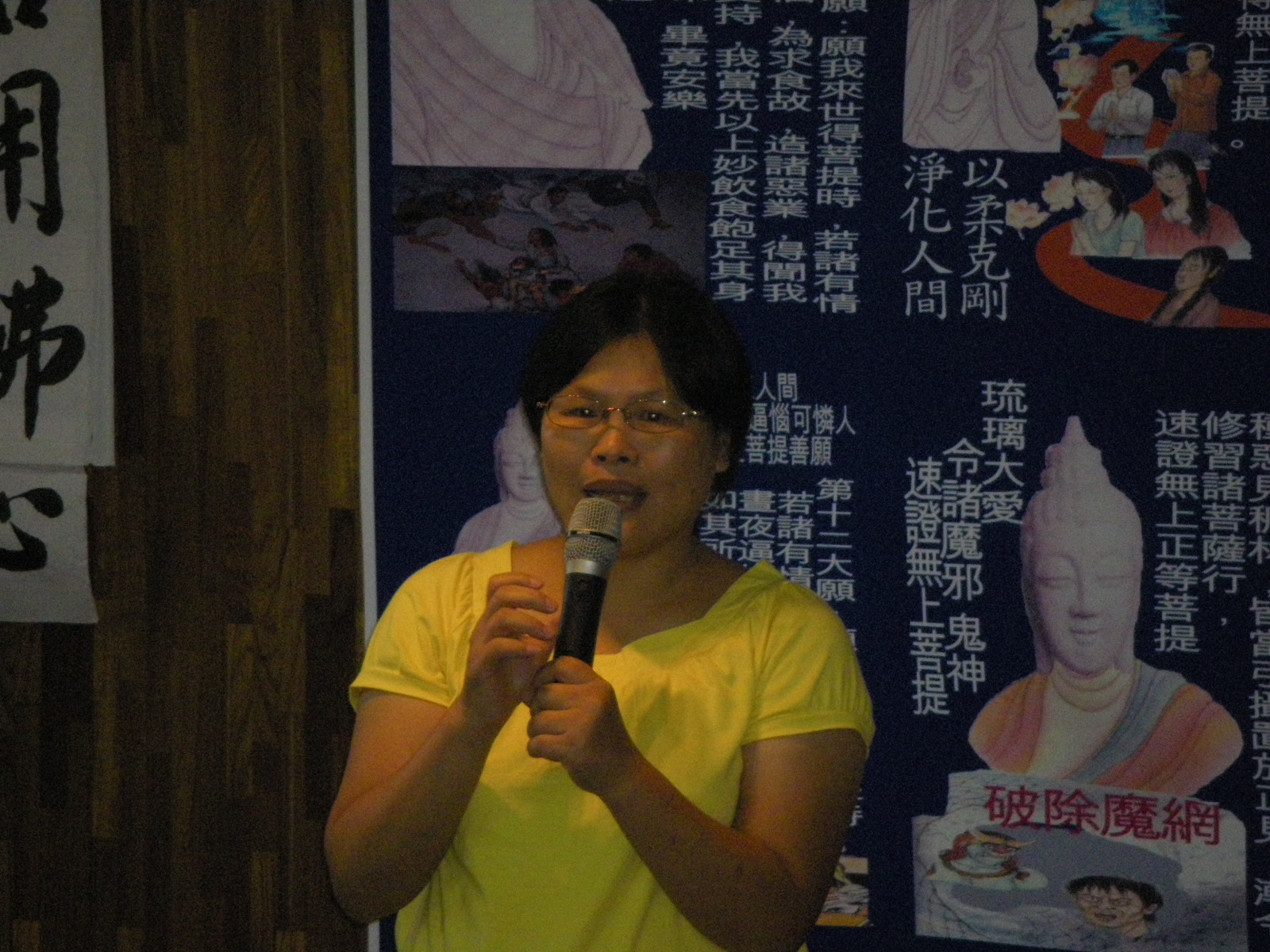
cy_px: 476
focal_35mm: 266
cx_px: 635
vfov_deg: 5.6
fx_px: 9759
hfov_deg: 7.4
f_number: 5.4
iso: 800
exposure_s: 1/250
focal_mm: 44.1
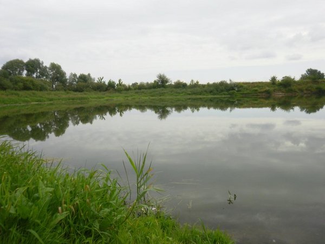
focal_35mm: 26
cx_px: 162
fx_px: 244
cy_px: 122
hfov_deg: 67.3
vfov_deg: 53.1
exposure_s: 1/160
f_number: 7.8
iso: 100
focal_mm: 4.65
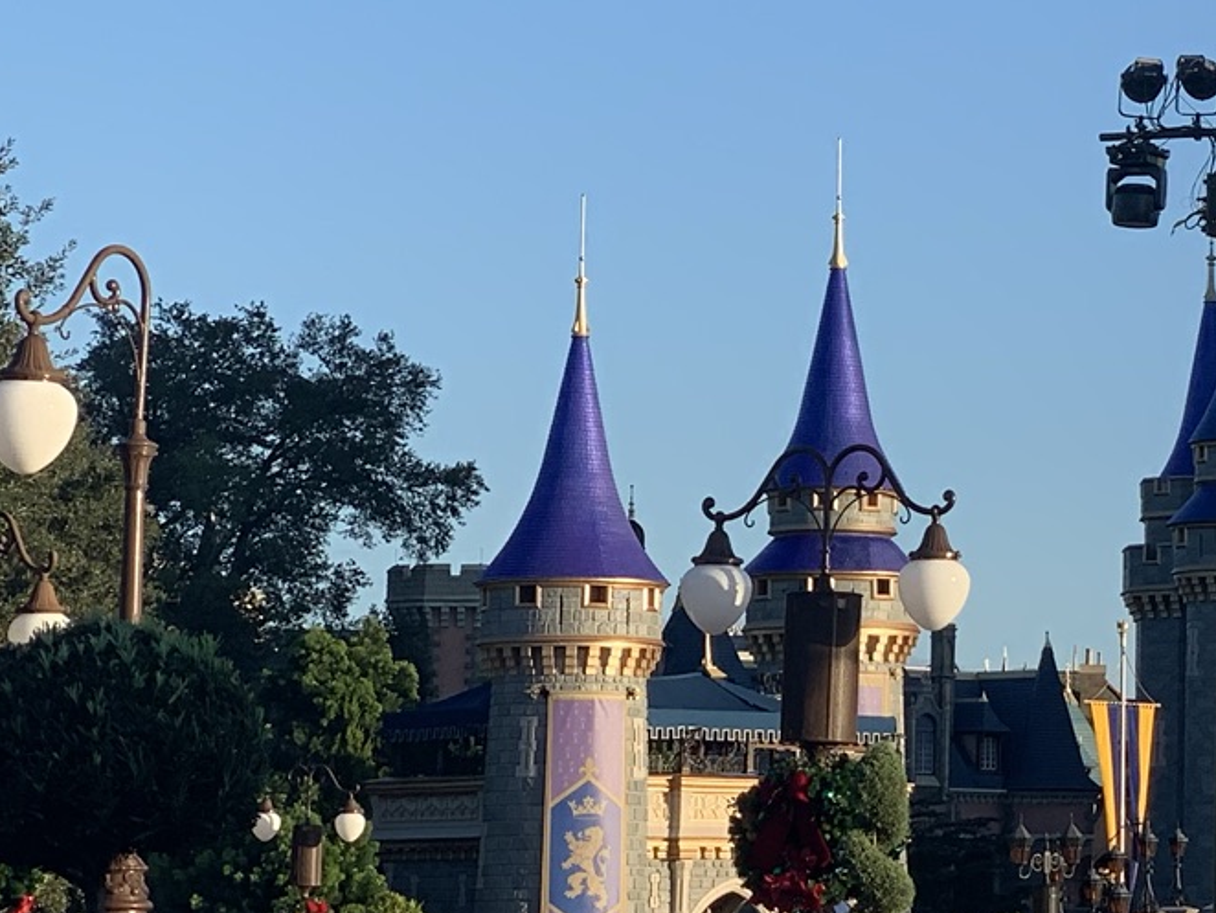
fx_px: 5517
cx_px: 1730
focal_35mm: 157
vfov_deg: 9.4
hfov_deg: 12.1
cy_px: 230
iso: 16
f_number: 2.4
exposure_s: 1/551
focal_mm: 6
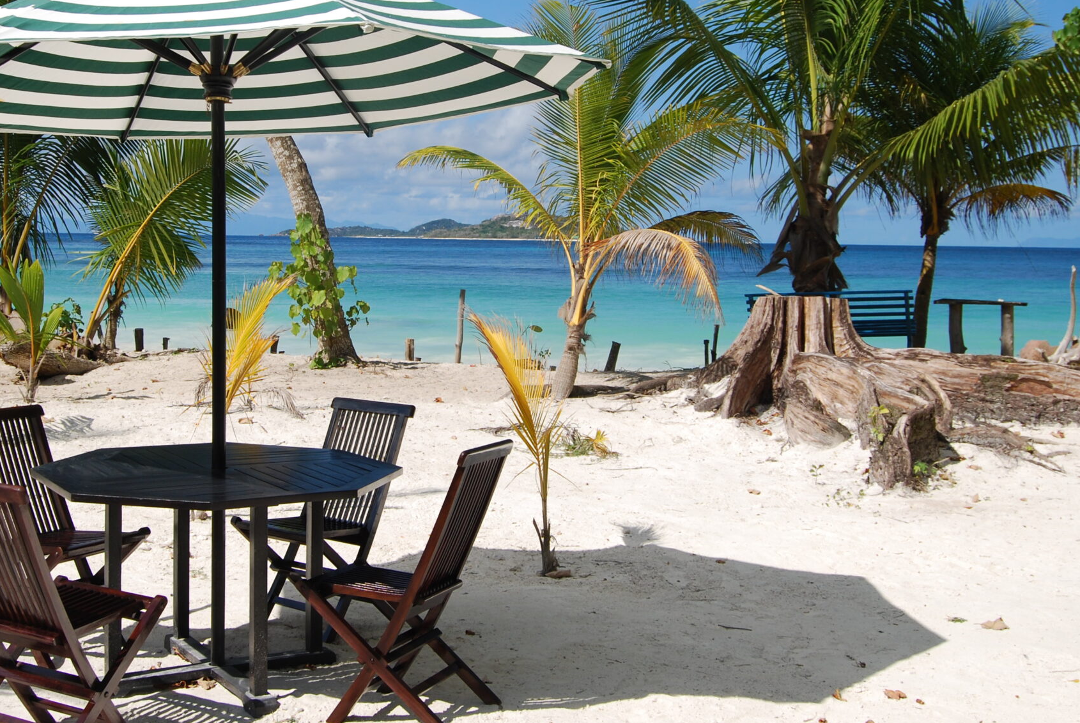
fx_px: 1502
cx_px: 438
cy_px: 229
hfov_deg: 39.4
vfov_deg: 26.9
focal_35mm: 50
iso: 100
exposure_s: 1/200
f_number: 7.1
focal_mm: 22
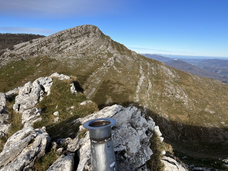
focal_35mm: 26
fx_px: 171
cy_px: 86
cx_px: 114
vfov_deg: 53.1
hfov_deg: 67.3
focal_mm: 5.7
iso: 50
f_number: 1.5
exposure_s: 1/3831
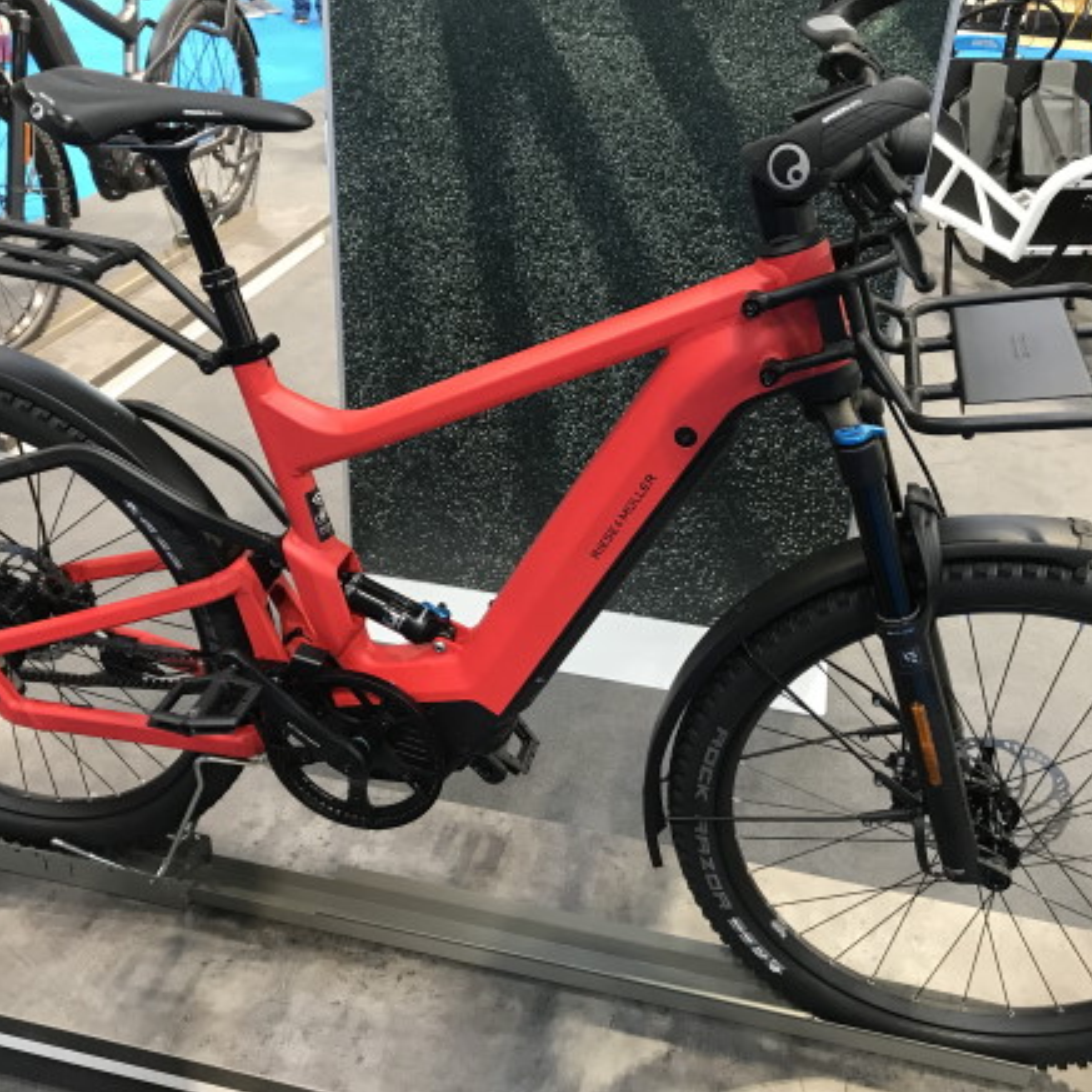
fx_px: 1213
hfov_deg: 48.5
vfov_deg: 48.4
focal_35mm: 34
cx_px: 545
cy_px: 535
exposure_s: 1/17
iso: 64
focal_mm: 3.99
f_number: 1.8
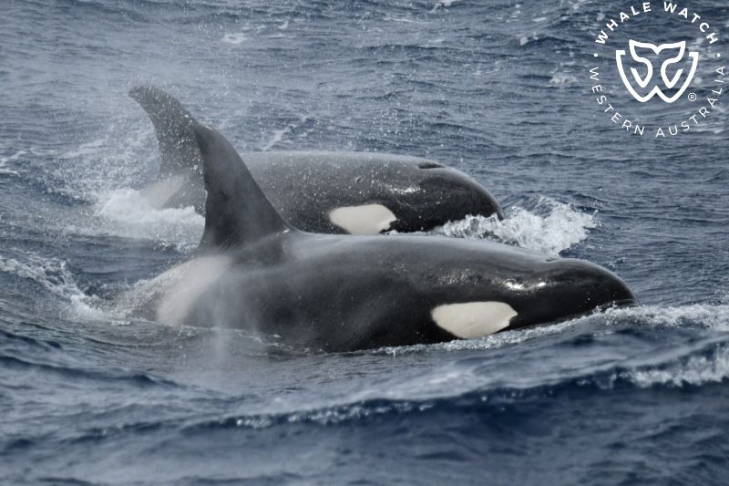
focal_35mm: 480
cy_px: 243
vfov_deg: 2.9
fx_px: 9717
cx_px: 364
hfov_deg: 4.3
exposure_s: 1/8000
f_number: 6.3
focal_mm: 480
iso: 900
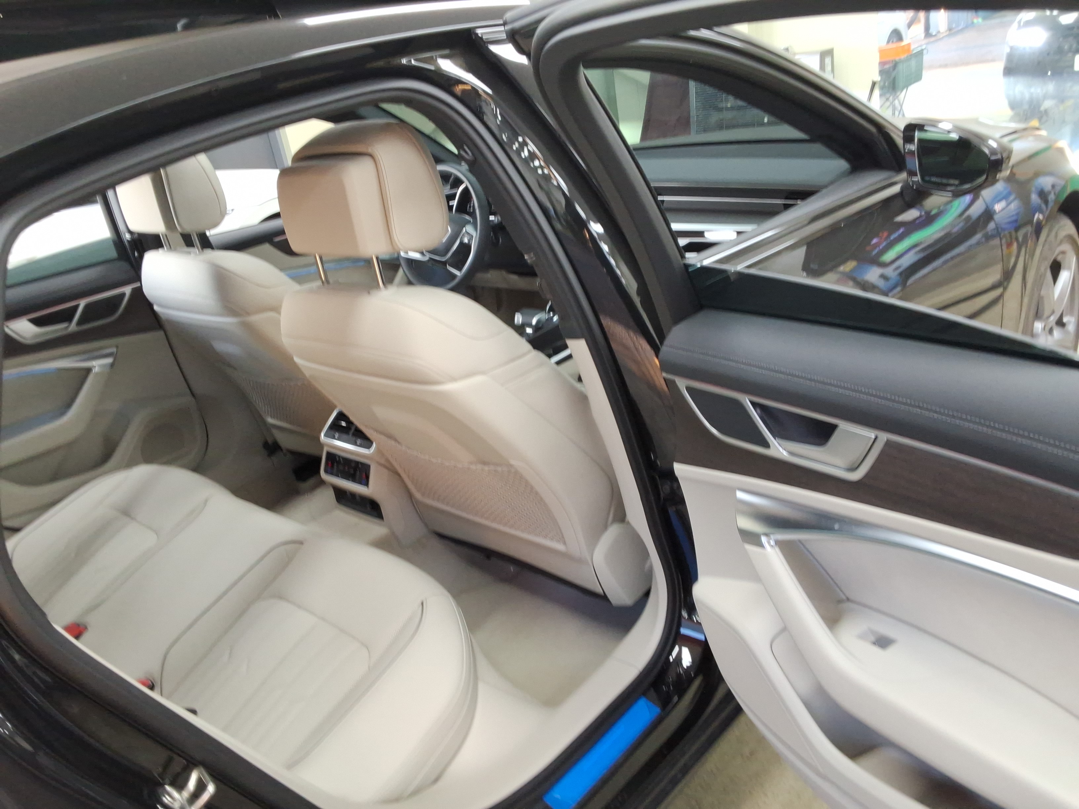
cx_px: 540
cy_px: 404
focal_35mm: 28
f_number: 1.9
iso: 97
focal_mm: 2.91
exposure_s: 1/40
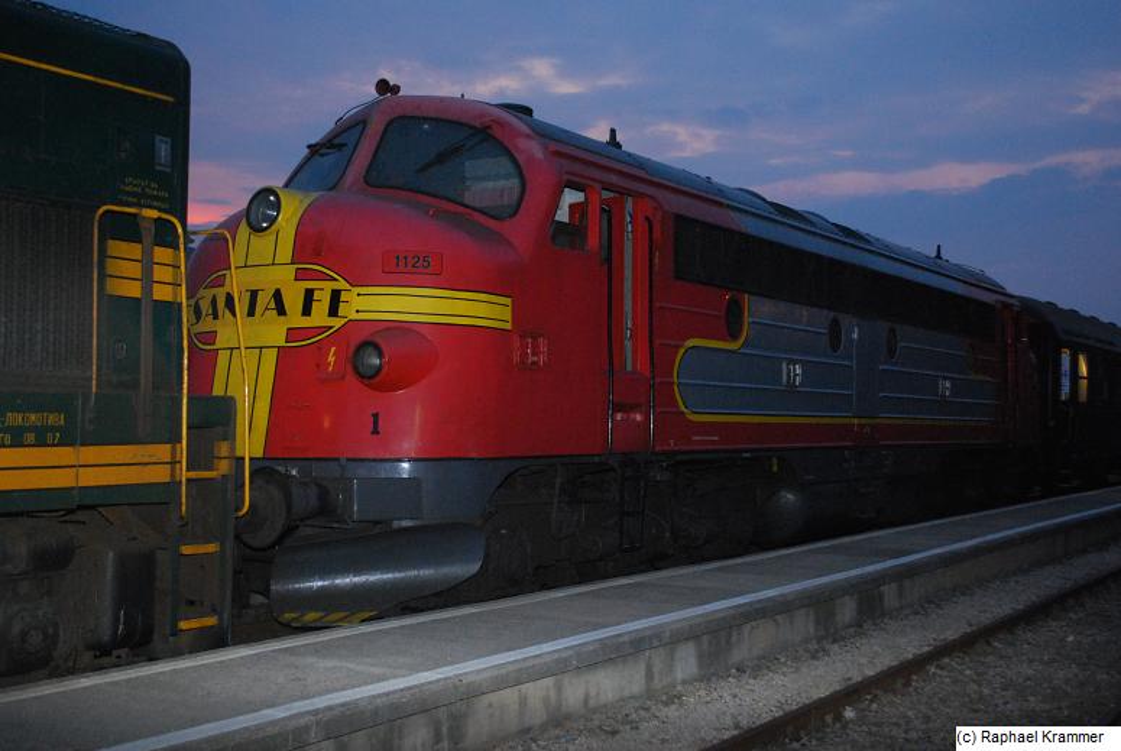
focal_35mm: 44
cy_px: 376
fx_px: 1356
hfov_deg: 44.9
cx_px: 560
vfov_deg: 30.9
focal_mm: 29
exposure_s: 1/60
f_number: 4.8
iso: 1600
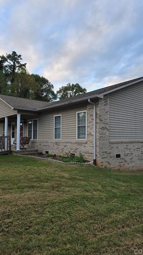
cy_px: 128
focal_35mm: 26
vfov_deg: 71.9
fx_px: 175
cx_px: 90
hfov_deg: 44.0
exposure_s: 1/180
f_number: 1.7
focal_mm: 6.3
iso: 40
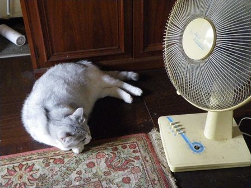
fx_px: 370
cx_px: 126
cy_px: 94
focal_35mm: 51
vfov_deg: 28.6
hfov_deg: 37.5
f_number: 4.4
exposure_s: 1/13
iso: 800
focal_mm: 9.1
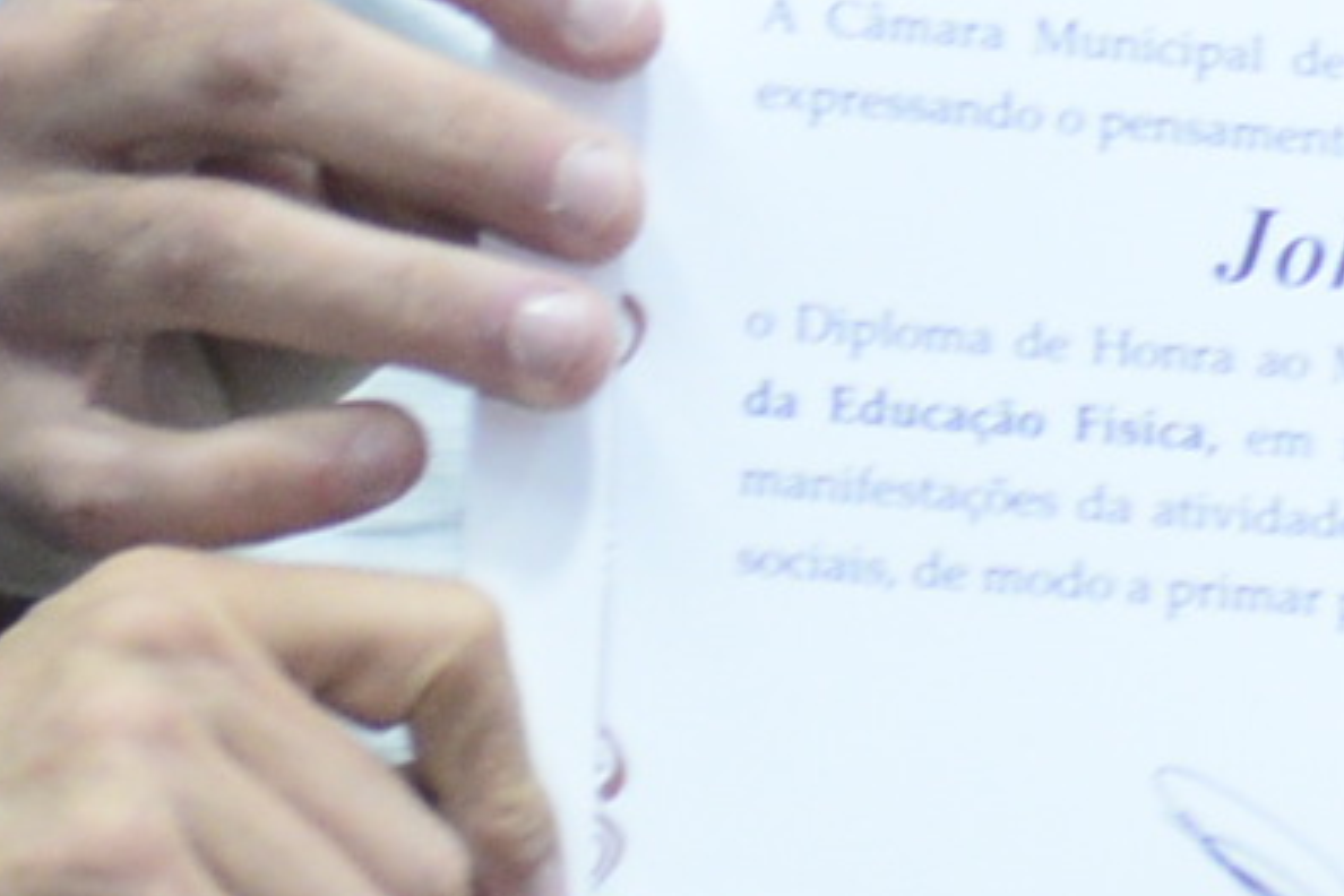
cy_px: -1103
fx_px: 17583
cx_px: 1252
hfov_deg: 4.4
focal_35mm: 471
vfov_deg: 2.9
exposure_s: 1/125
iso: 2000
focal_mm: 62
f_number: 4
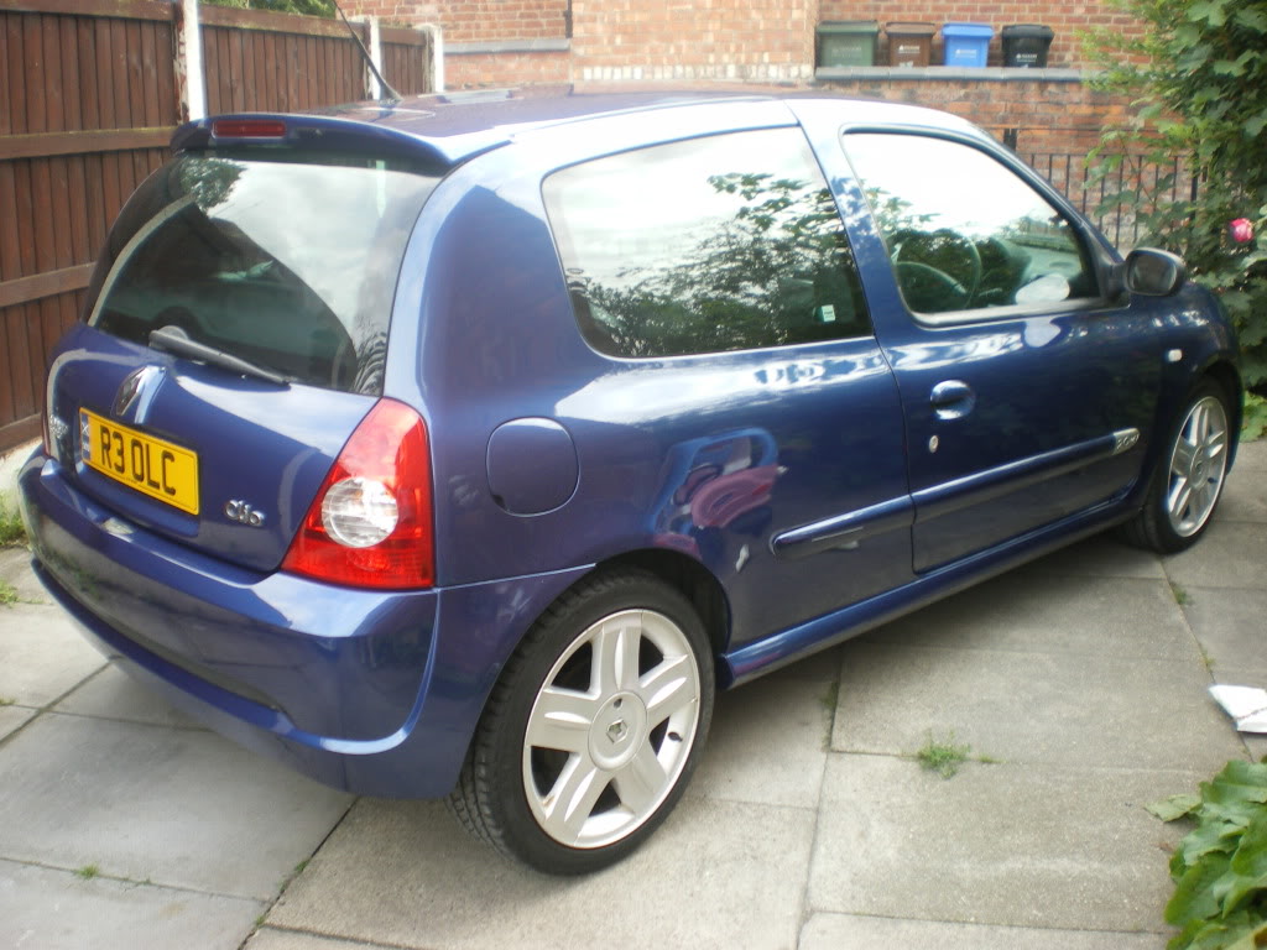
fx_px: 1318
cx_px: 634
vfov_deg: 39.7
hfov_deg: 51.4
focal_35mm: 36
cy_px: 475
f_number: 3.1
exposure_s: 1/50
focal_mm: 6.3
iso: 80
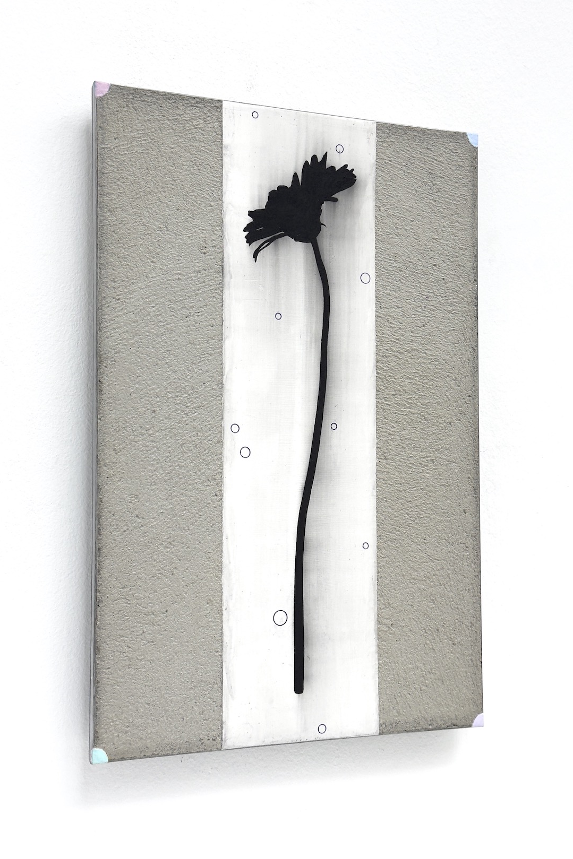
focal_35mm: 50
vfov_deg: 39.6
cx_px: 284
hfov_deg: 27.0
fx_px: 1194
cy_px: 430
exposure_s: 1/366
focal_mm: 6.76
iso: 64
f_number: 1.78
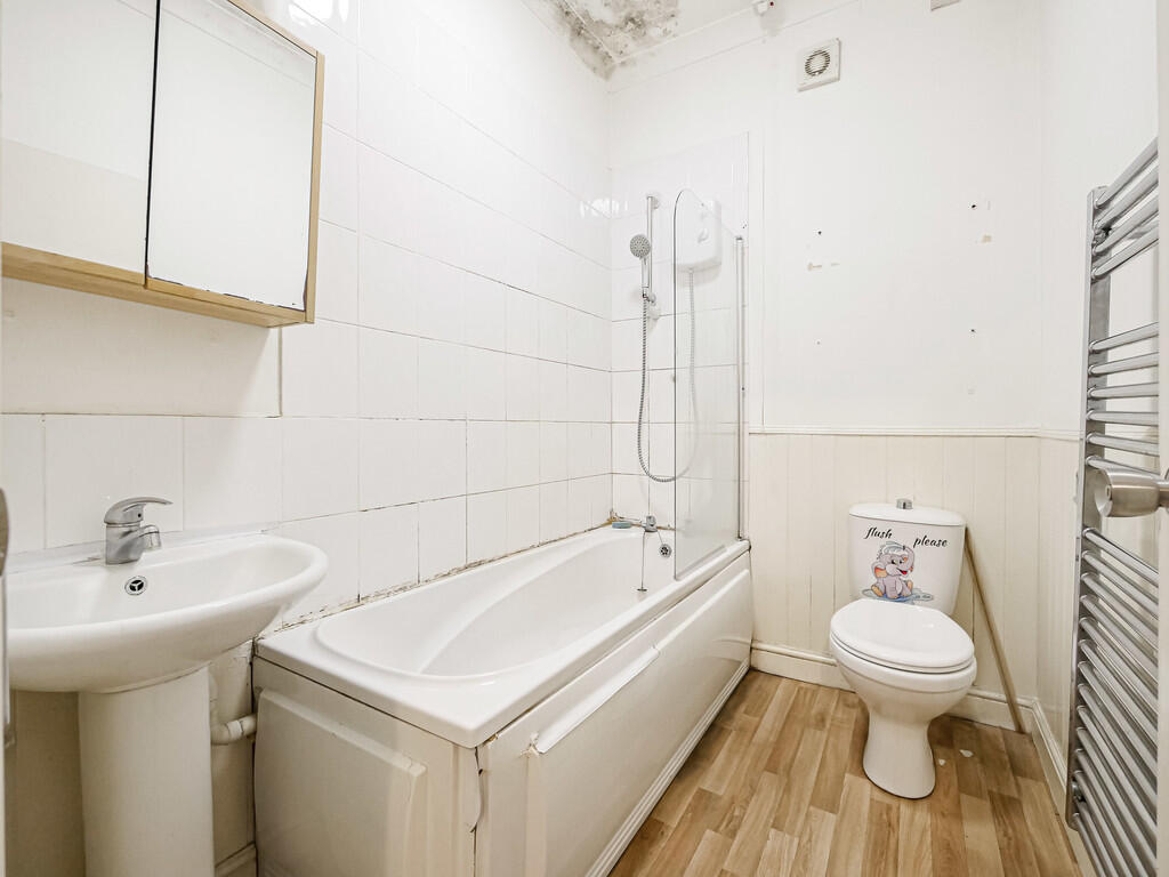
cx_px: 584
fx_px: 473
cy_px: 438
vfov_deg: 85.7
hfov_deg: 102.1
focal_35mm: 14
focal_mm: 7
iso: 1600
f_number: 4
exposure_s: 1/60
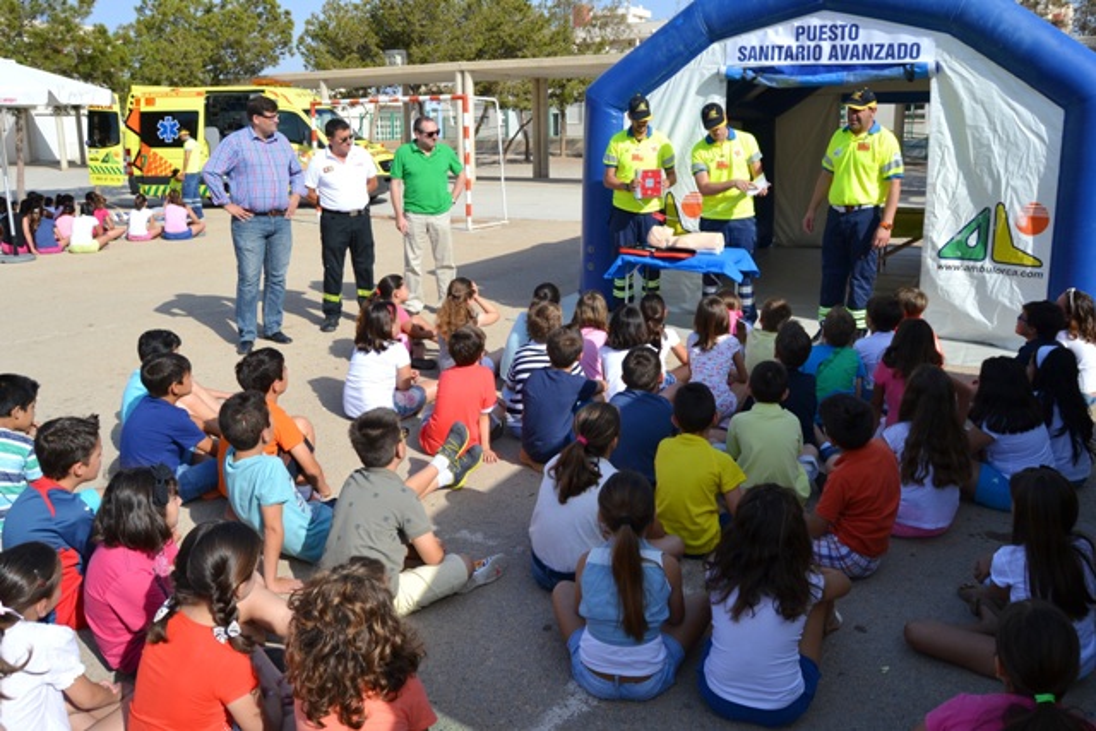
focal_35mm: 27
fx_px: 822
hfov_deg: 67.4
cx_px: 548
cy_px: 366
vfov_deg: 48.0
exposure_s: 1/250
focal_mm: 18
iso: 100
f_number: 8
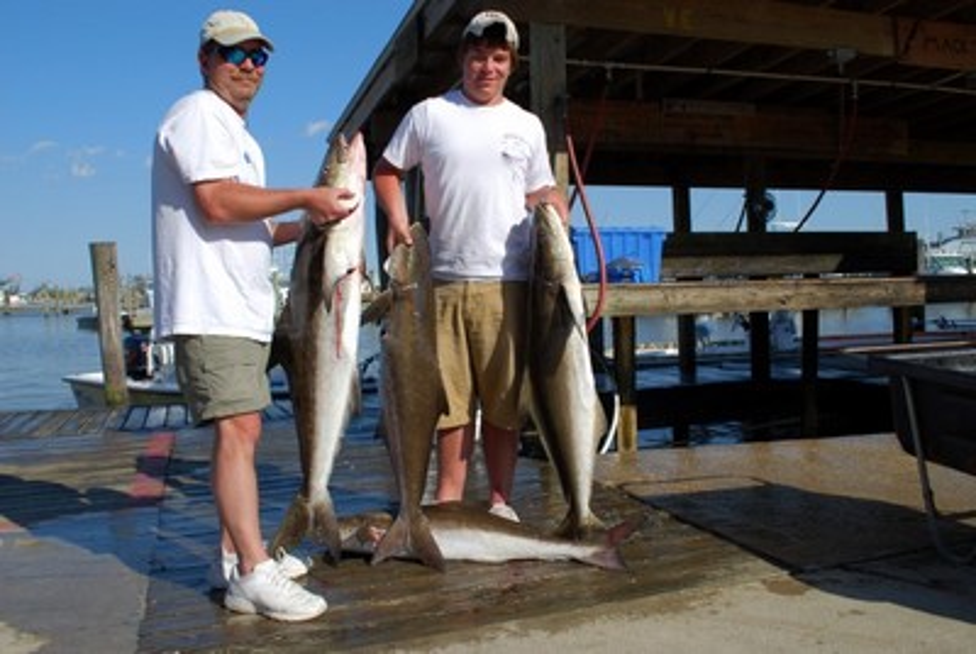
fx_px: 815
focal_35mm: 30
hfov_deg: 61.9
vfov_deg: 43.7
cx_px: 488
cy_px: 327
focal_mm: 20
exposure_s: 1/250
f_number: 8
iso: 100
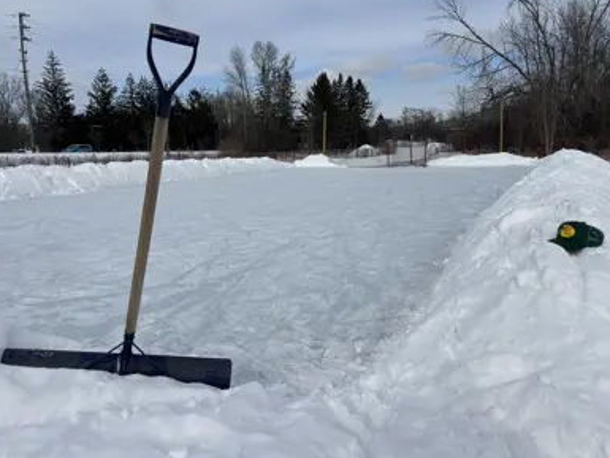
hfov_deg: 65.3
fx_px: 476
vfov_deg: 51.4
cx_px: 296
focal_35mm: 27
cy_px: 228
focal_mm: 5.96
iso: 50
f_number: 1.6
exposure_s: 1/8333
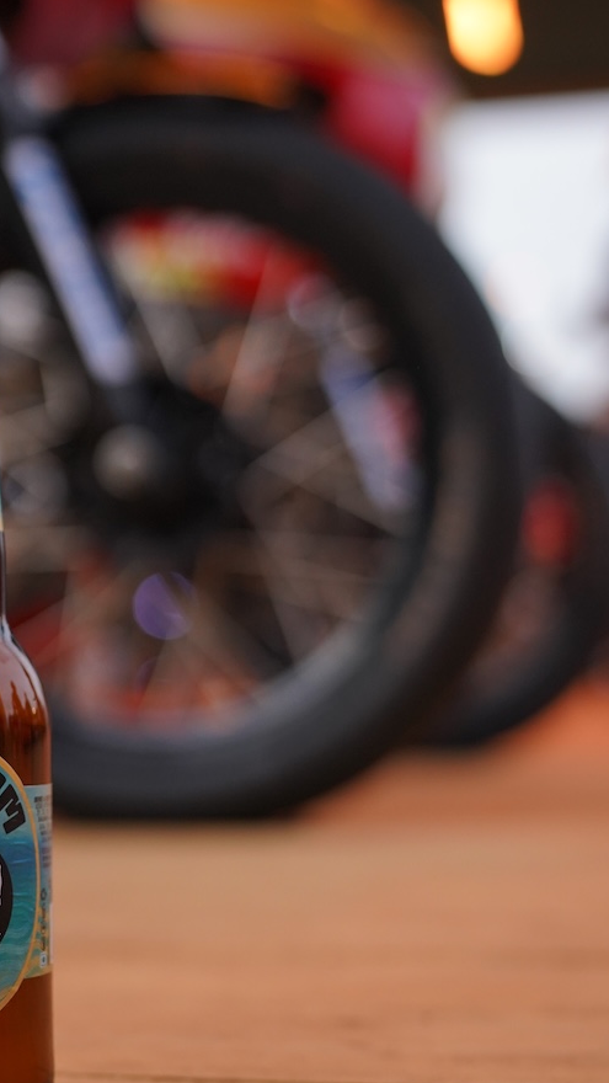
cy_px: 564
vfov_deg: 32.4
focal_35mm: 65
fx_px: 1866
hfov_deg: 18.5
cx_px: 183
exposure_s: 1/2000
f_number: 1.8
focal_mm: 35
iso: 1000
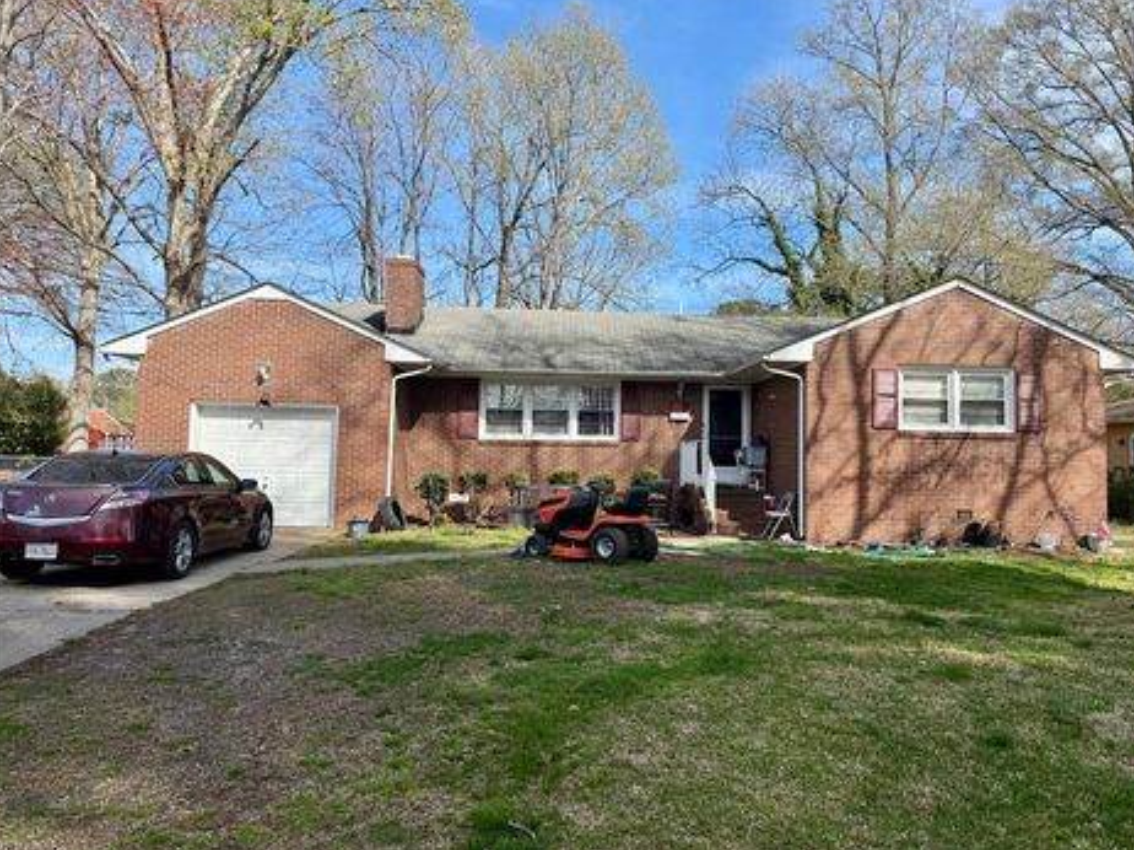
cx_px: 604
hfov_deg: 67.3
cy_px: 399
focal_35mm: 26
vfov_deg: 53.0
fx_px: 851
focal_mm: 6.76
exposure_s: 1/3021
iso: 80
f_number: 1.78
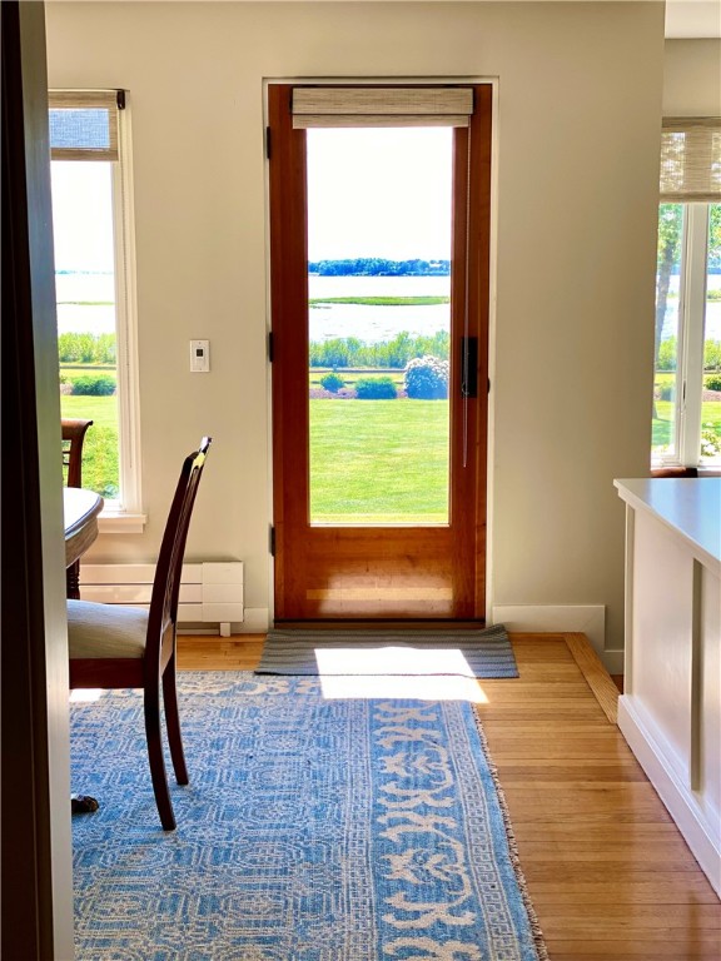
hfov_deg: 28.0
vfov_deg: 36.8
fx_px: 1444
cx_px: 360
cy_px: 480
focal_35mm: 52
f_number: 2
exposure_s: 1/161
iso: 20
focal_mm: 6
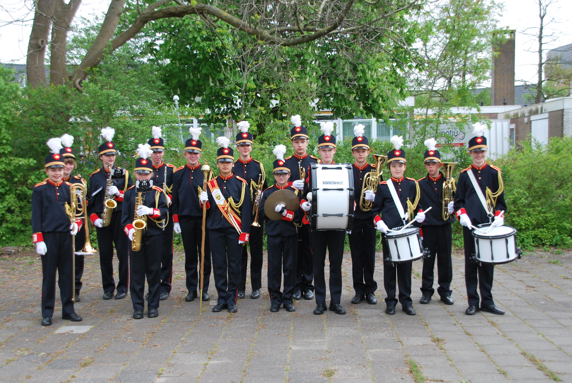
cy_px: 192
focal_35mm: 48
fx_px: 764
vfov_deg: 28.2
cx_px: 286
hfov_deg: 41.1
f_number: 5.6
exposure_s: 1/125
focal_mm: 32
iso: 180
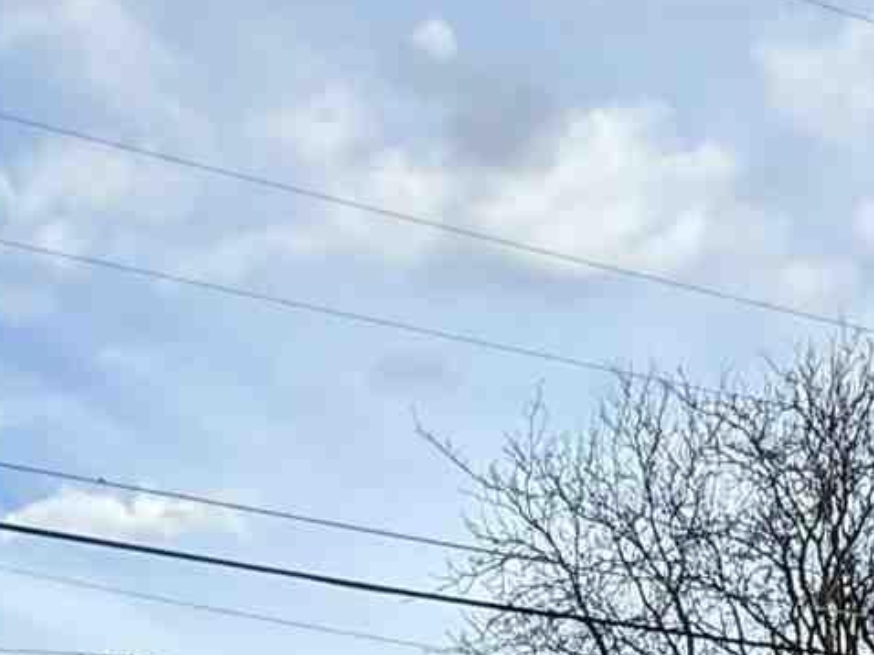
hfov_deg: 20.5
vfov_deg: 11.7
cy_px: 1777
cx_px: 1028
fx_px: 2271
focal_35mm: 90
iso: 50
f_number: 2.2
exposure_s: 1/820
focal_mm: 2.22
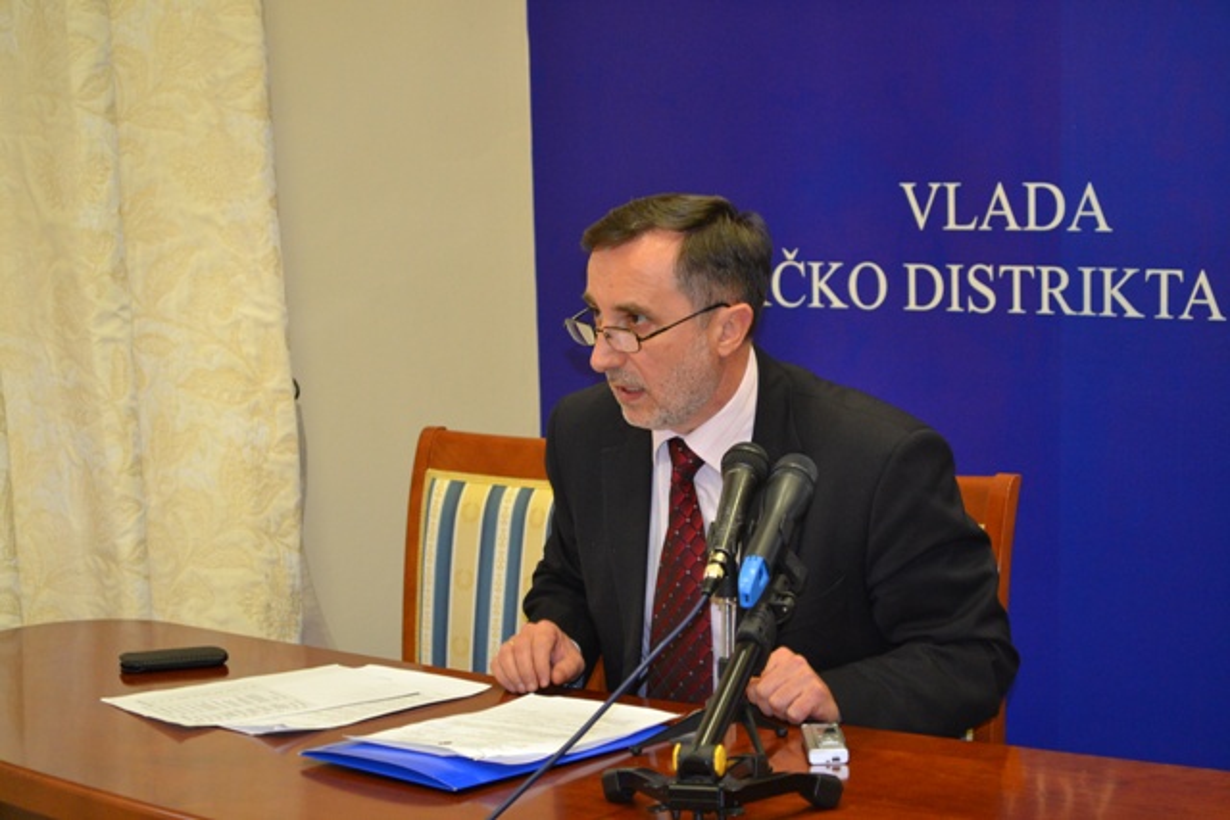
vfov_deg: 16.6
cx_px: 615
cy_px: 410
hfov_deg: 24.6
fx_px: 2819
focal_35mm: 82
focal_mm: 55
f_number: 5.6
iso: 1600
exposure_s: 1/60
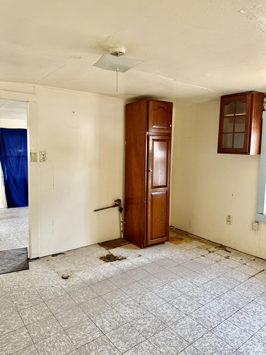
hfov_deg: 56.8
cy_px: 178
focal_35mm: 24
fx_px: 246
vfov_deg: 71.6
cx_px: 133
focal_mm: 6.76
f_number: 1.78
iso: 250
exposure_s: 1/60
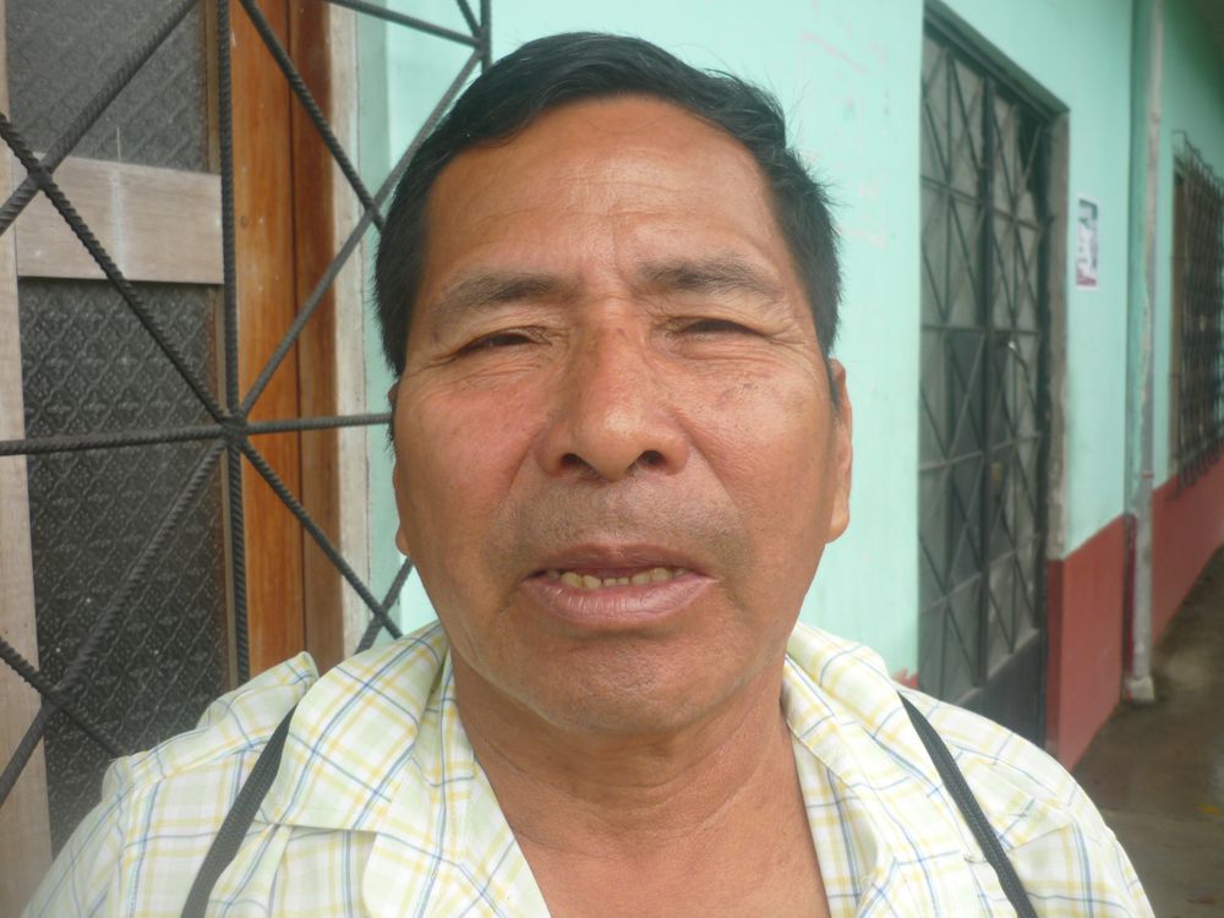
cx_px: 612
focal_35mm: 33
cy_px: 459
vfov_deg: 42.9
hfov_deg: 55.4
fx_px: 1167
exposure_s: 1/125
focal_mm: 5.5
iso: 100
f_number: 2.8
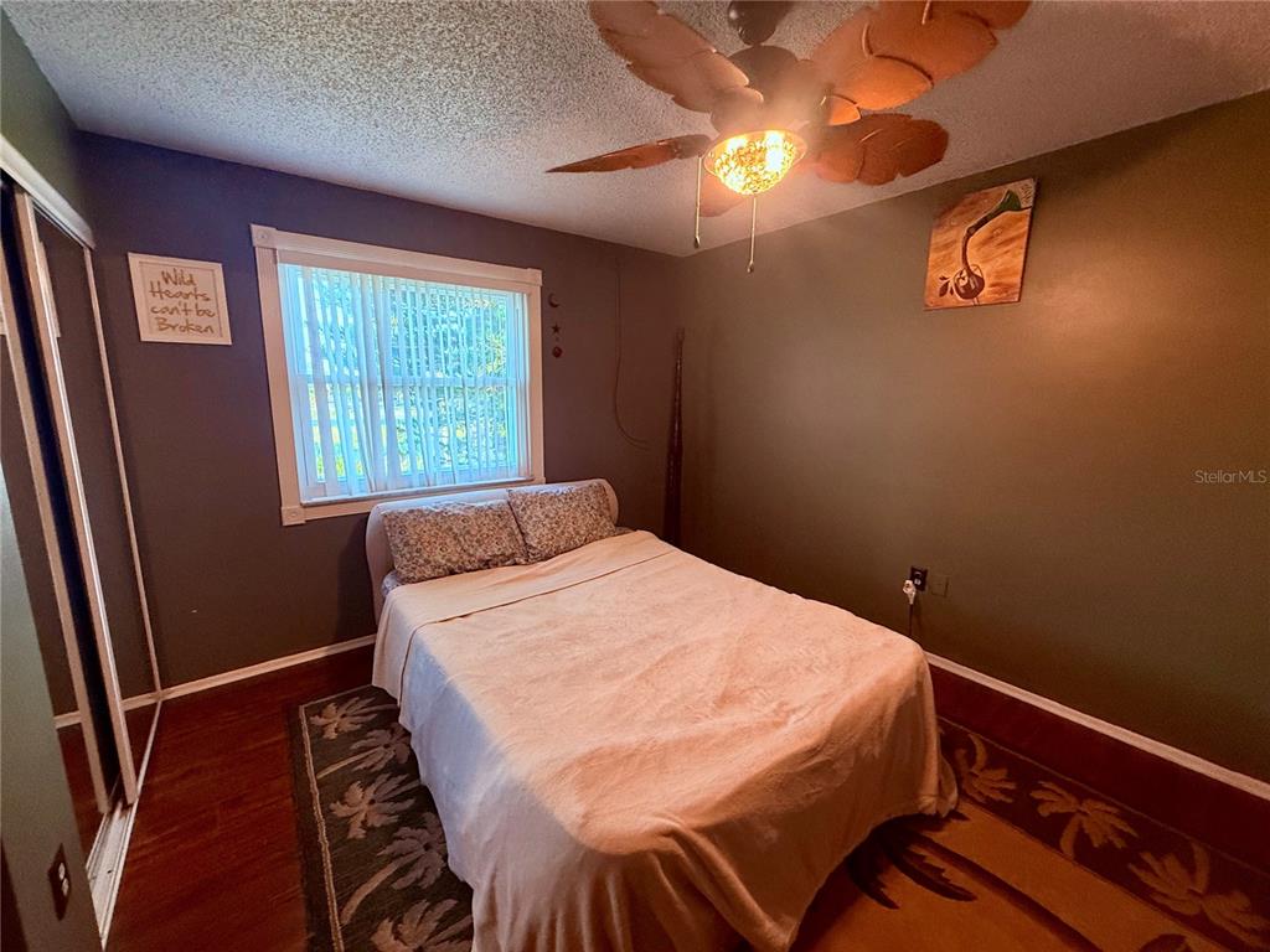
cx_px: 635
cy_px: 476
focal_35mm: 14
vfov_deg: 85.7
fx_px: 514
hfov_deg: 102.1
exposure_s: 1/60
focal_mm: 2.22
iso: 320
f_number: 2.2
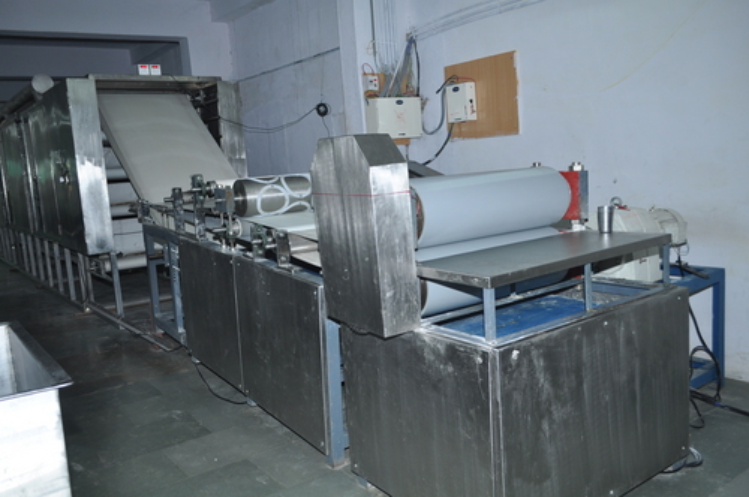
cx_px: 374
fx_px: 623
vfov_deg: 43.5
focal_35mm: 30
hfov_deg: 62.0
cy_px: 248
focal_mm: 20
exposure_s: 1/60
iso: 200
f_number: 4
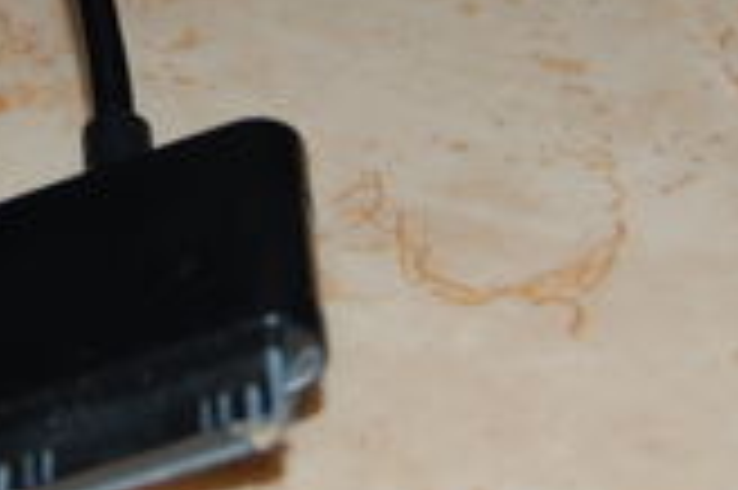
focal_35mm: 135
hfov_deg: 15.0
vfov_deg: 10.1
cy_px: 76
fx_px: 2764
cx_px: 36
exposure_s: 1/60
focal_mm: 23
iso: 200
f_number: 3.8
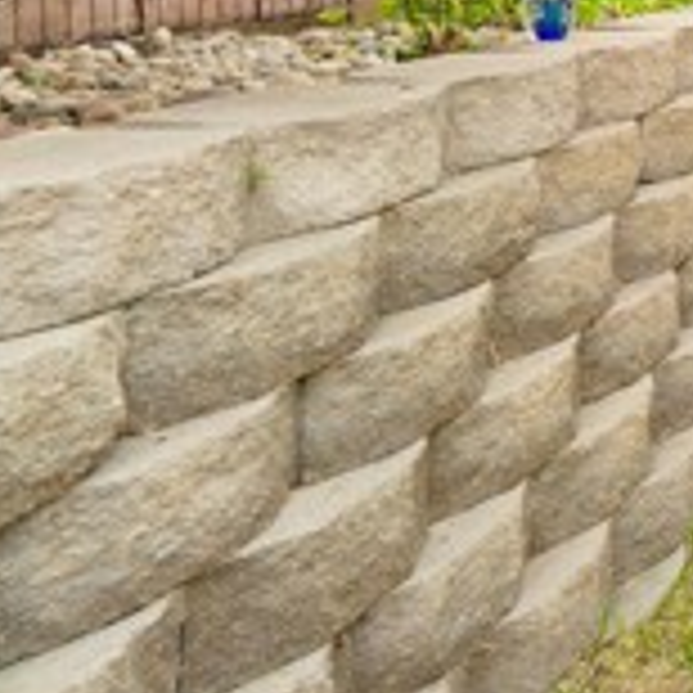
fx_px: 1200
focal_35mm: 53
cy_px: -135
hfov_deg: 19.6
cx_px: 1354
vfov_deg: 28.2
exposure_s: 1/50
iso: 100
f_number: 7.1
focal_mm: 10
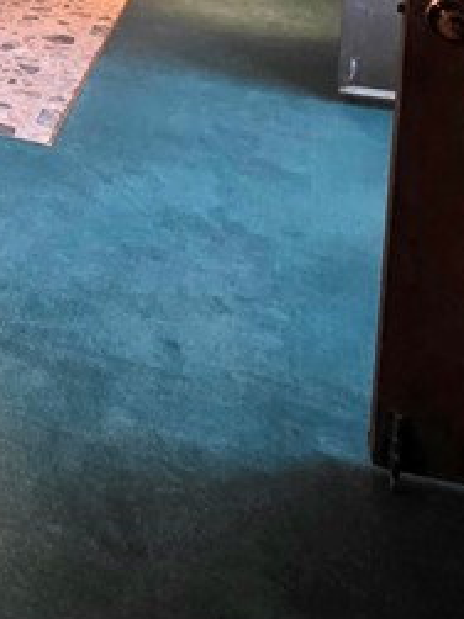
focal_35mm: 53
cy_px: -180
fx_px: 948
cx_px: -131
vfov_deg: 29.4
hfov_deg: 24.2
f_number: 1.9
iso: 640
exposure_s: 1/60.2
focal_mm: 2.2
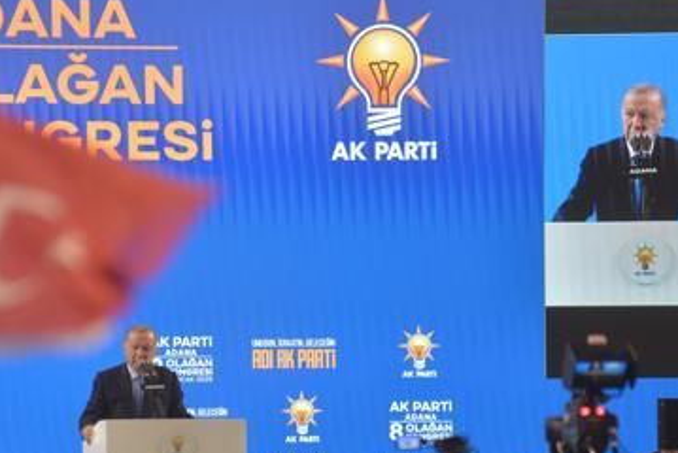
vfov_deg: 4.0
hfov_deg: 6.0
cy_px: 370
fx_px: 6446
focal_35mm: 342
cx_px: 153
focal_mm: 200
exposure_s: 1/250
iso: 1000
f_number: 2.8
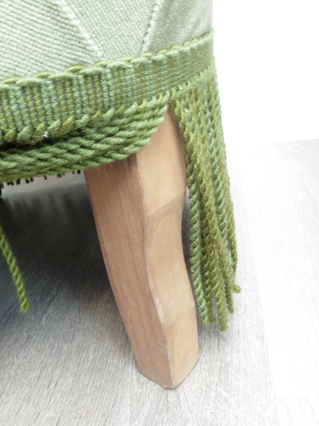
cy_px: 213
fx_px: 369
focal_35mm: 30
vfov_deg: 60.0
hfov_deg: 46.8
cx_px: 160
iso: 125
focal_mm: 5.4
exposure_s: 1/13
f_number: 8
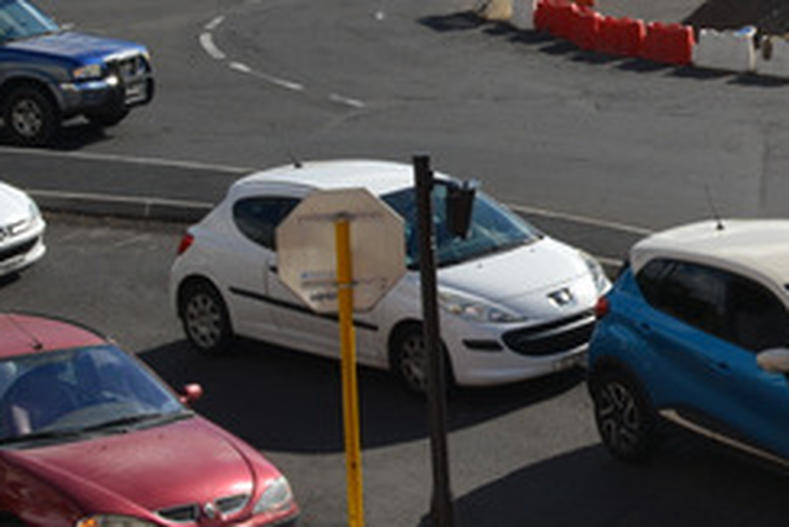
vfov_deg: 11.3
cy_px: -178
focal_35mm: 118
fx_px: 2588
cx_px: 1093
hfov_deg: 16.2
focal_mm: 24
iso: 100
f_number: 9
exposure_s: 1/320
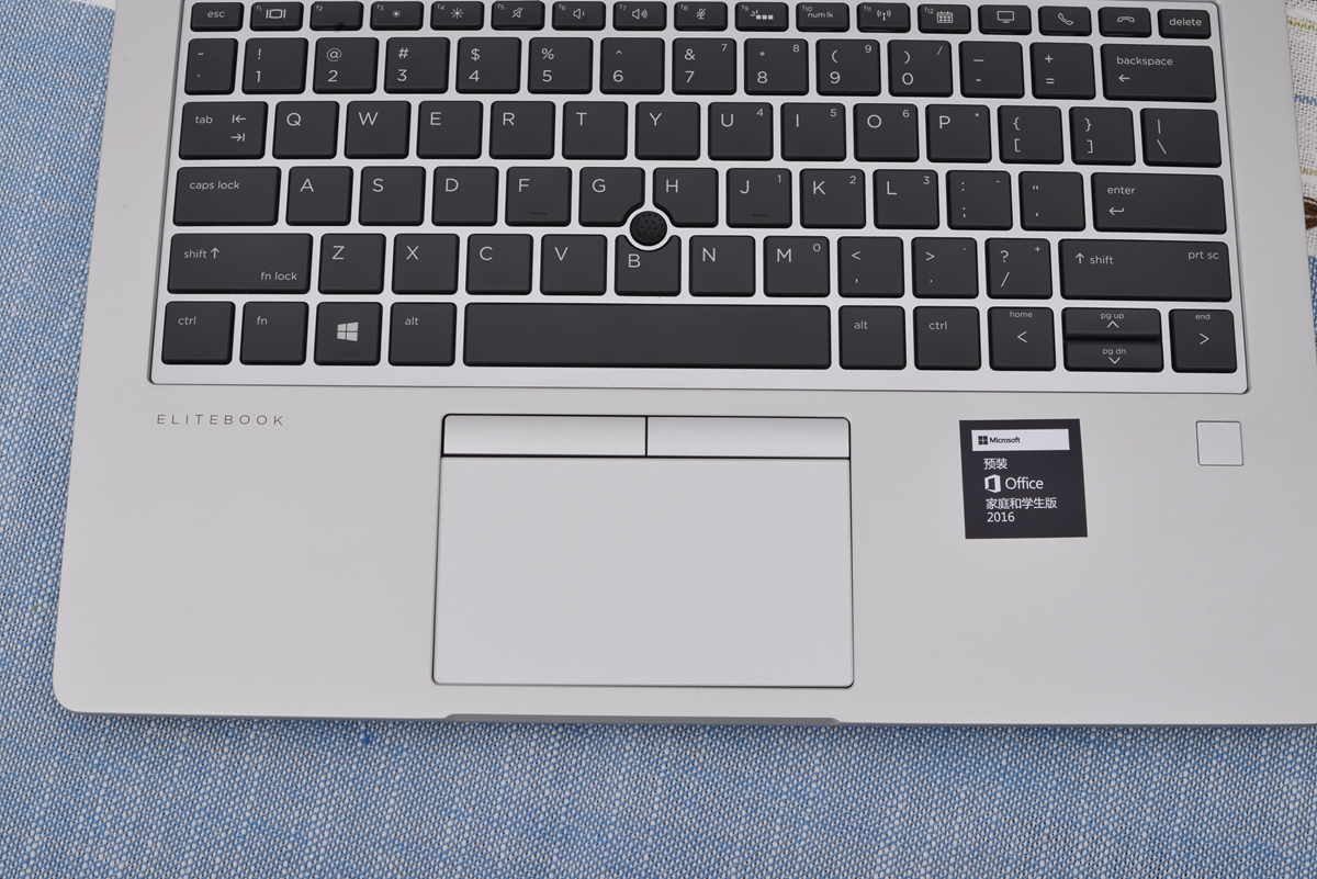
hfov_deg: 39.6
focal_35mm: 50
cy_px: 440
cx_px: 658
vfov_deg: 27.0
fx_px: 1830
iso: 160
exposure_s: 1/100
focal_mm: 50
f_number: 16
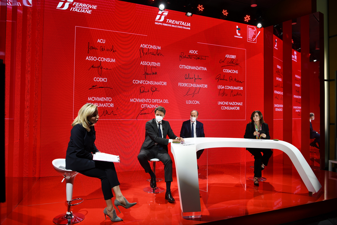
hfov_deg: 65.5
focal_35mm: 28
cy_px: 112
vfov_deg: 46.4
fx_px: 262
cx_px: 168
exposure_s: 1/200
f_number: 4
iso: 800
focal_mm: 28
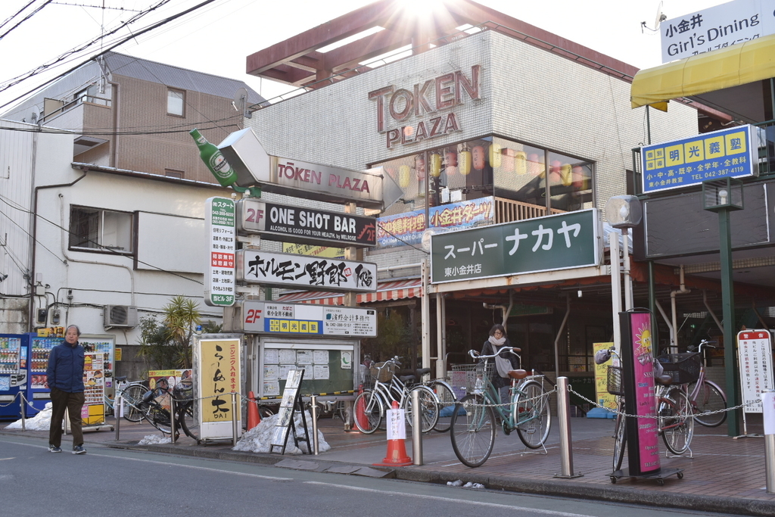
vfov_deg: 30.9
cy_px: 258
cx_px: 388
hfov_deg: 45.0
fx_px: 937
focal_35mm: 44
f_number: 8
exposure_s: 1/250
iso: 280
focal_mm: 29
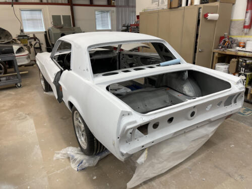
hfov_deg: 67.3
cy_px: 94
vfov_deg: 53.1
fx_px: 189
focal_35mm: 26
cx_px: 126
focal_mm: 5.1
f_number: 1.6
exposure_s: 1/120
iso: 100
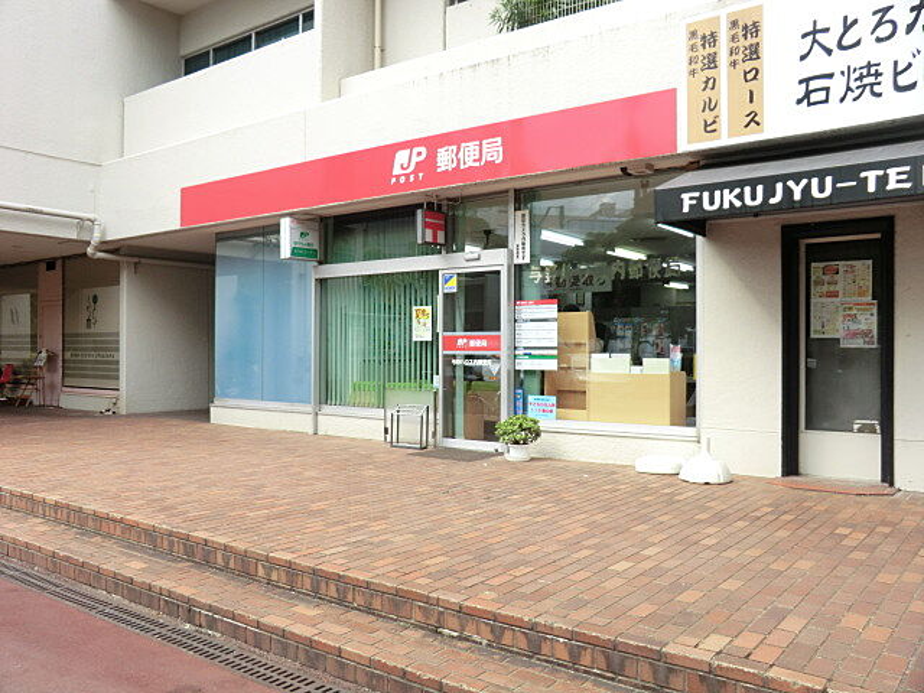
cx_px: 462
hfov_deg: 61.7
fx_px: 774
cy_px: 346
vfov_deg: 48.2
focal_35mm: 29
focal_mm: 5.2
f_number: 3.5
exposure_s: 1/125
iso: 80
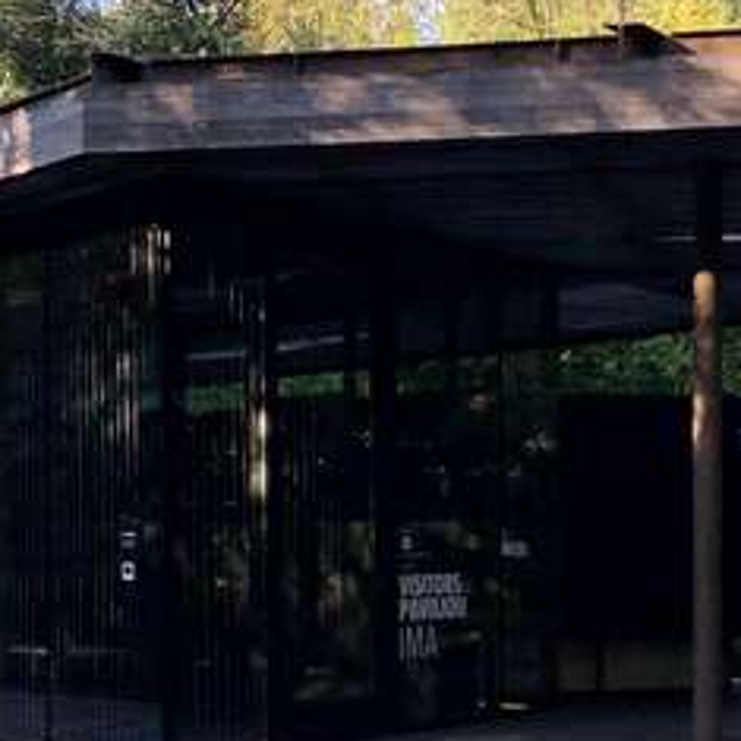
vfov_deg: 21.2
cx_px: 495
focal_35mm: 81
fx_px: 1962
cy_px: 577
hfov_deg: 21.3
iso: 20
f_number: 1.8
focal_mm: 3.99
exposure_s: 1/348
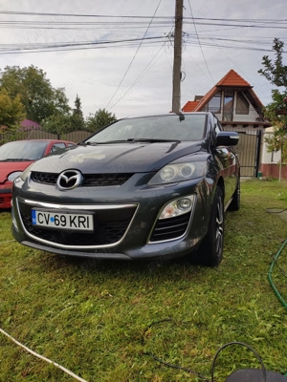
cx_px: 144
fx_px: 265
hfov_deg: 56.8
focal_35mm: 24
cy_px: 191
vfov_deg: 71.6
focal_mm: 5.89
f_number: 1.89
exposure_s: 1/325
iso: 50
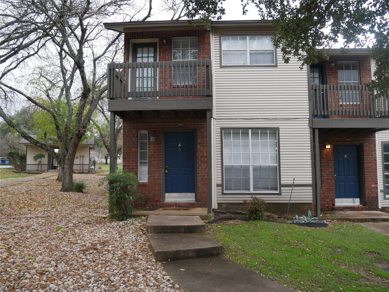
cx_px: 194
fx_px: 270
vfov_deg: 56.8
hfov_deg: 71.6
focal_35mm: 24
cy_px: 146
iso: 200
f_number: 4.5
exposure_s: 1/200
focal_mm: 12
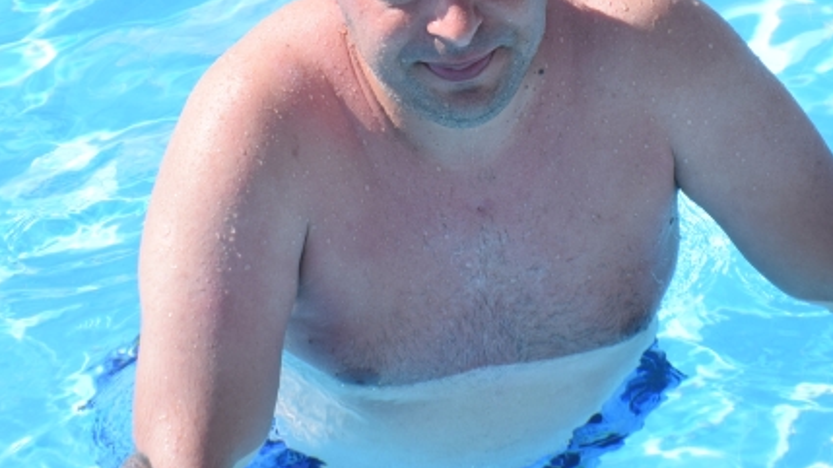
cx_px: 431
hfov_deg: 10.5
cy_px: 49
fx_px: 4554
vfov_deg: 5.9
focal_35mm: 206
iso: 200
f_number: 8
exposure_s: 1/400
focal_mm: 55
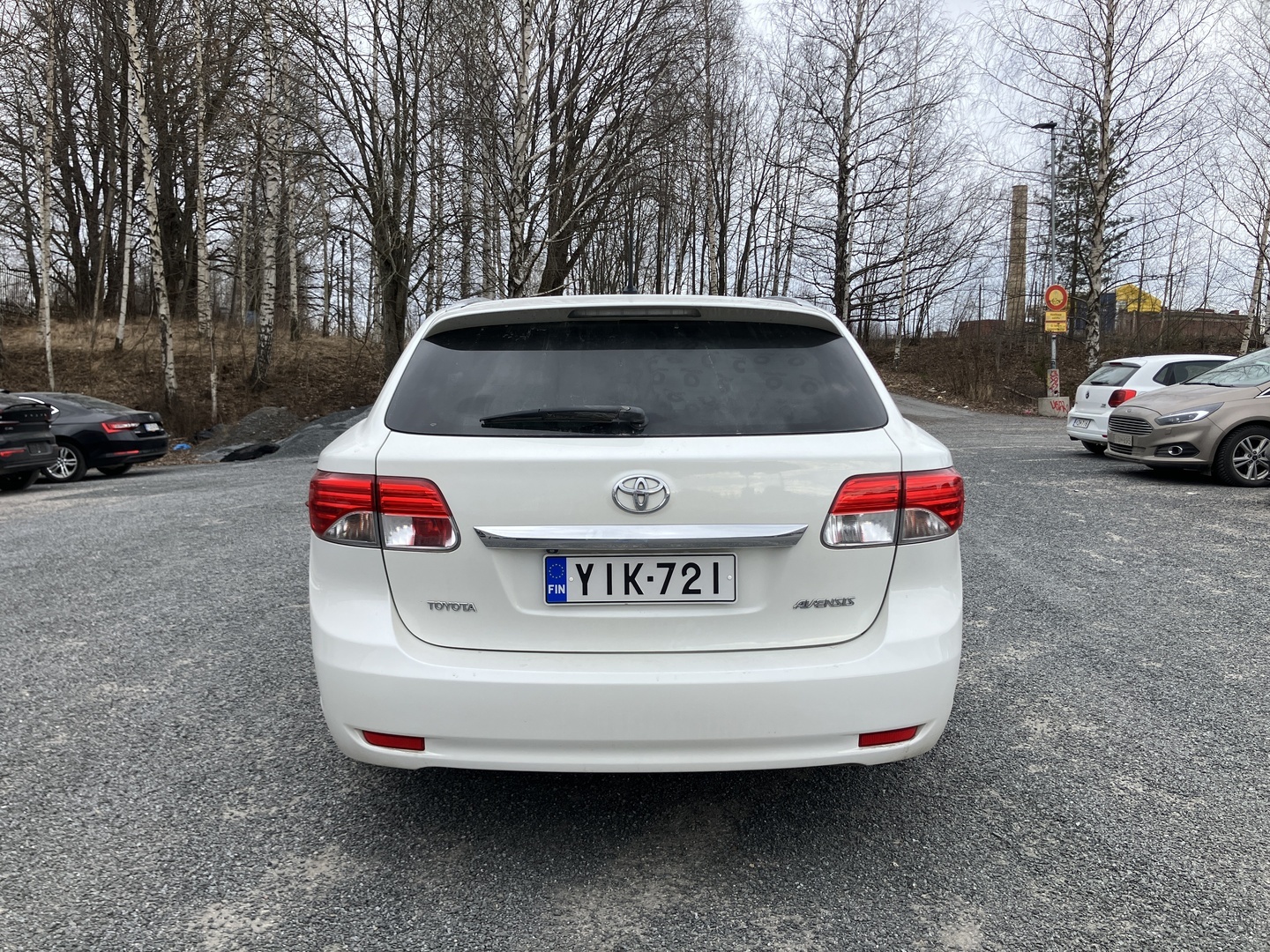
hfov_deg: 63.4
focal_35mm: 28
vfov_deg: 49.7
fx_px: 1027
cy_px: 476
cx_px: 635
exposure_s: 1/463
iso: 32
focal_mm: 3.99
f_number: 1.8
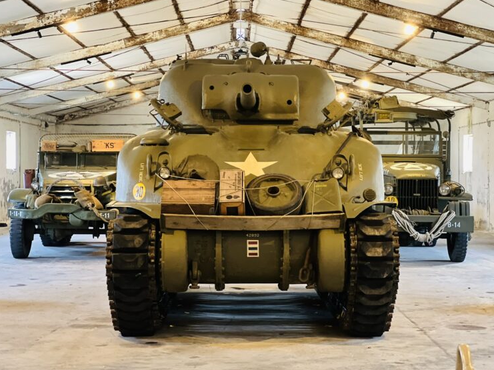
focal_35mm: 78
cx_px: 247
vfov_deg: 18.9
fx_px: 1113
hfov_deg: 25.0
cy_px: 184
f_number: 2.8
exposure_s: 1/14
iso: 400
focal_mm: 9
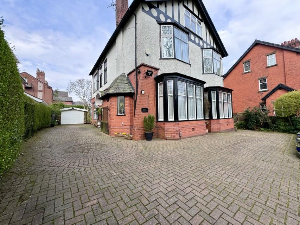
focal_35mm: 14
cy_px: 112
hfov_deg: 102.1
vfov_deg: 85.7
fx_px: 121
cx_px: 150
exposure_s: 1/479
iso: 40
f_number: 2.2
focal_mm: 2.22
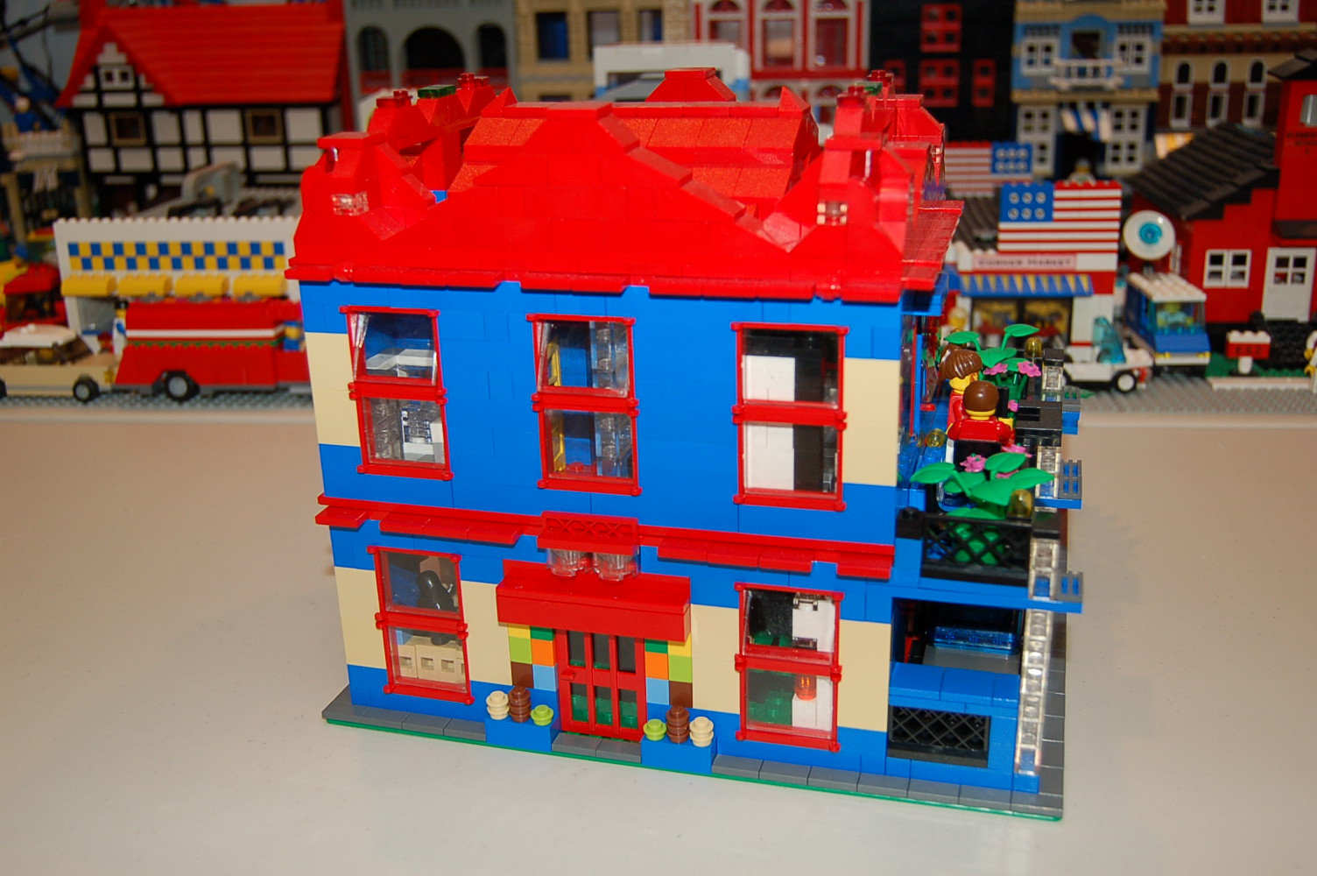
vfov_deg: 36.8
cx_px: 658
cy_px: 438
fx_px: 1316
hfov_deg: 53.2
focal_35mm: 36
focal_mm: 24
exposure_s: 1/60
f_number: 4
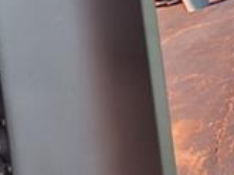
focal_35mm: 105
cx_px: 346
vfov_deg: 14.0
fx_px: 708
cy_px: 120
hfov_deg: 17.1
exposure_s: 1/120
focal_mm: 3.58
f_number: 1.9
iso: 50
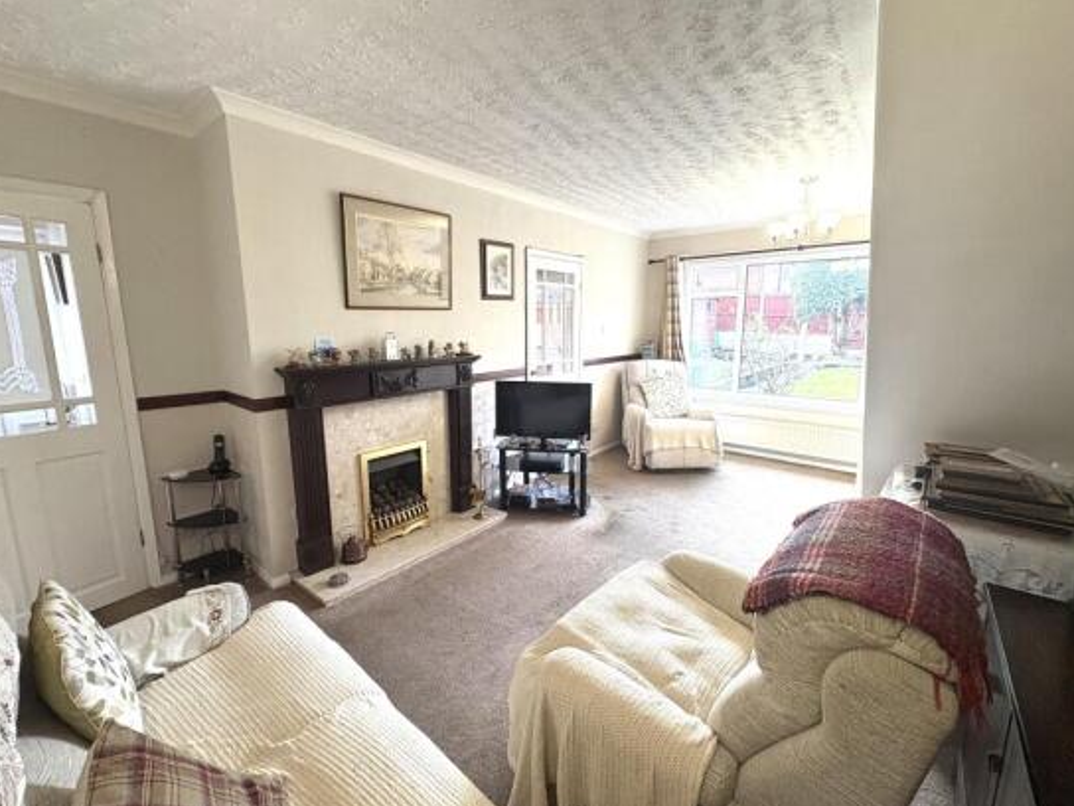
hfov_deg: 98.2
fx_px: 465
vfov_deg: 81.7
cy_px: 398
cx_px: 532
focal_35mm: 15
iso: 200
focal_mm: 2.22
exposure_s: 1/100
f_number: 2.2
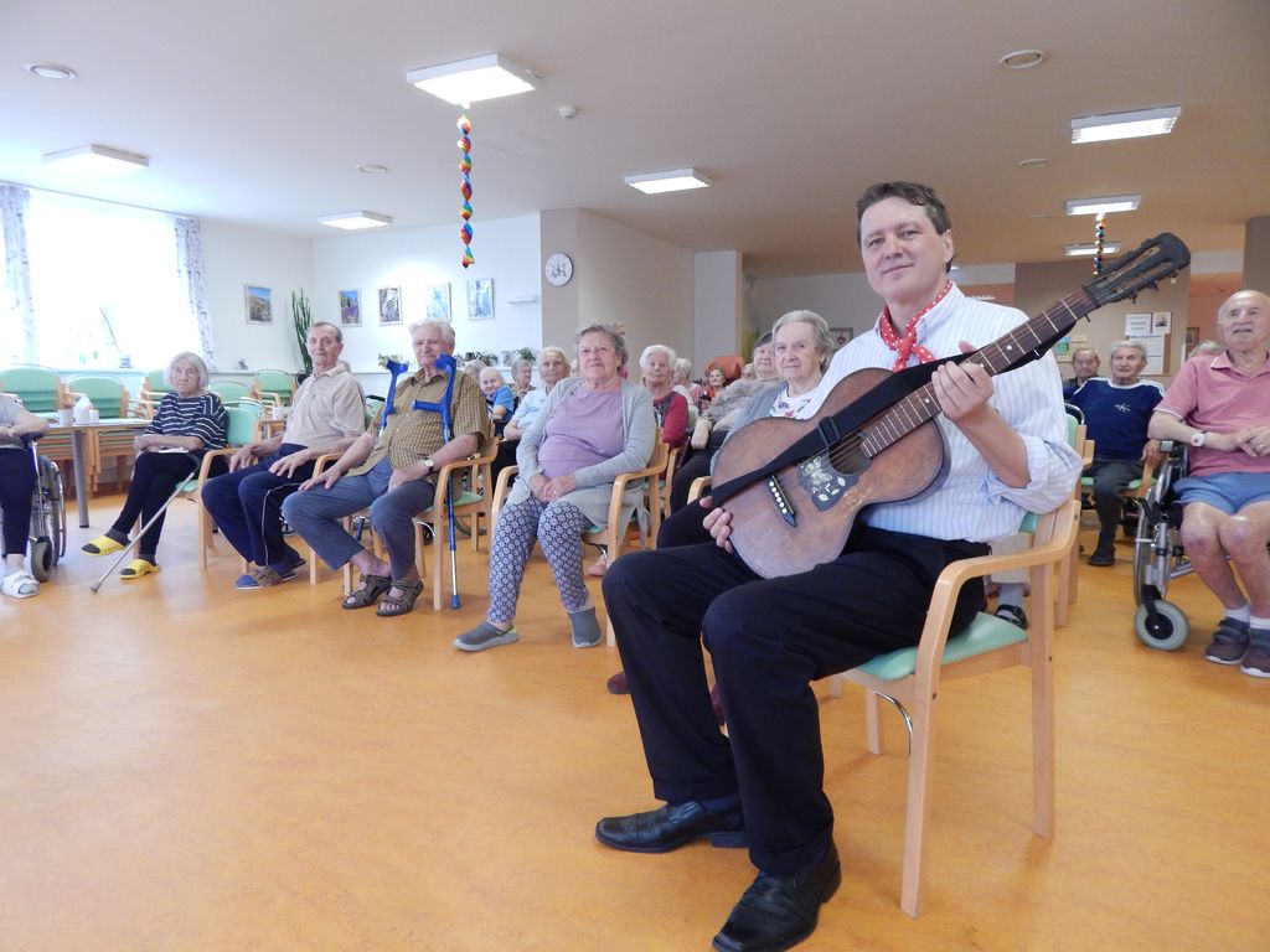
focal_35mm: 23
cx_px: 635
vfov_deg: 58.9
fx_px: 844
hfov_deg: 73.9
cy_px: 476
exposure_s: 1/30
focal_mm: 4
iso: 250
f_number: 3
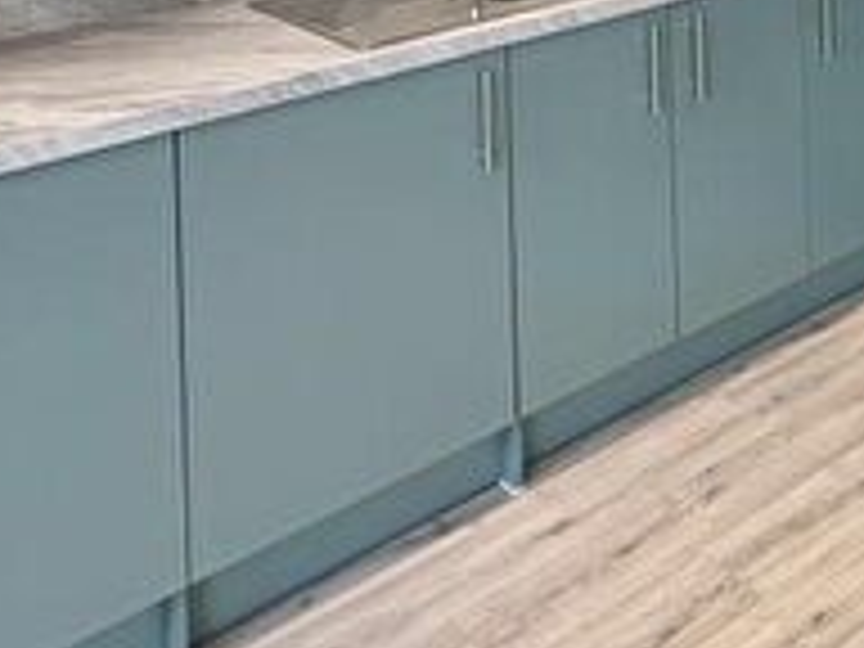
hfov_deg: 35.2
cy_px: -295
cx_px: 783
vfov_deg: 23.5
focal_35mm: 51
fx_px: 1273
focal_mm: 2.22
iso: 125
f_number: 2.2
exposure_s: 1/99
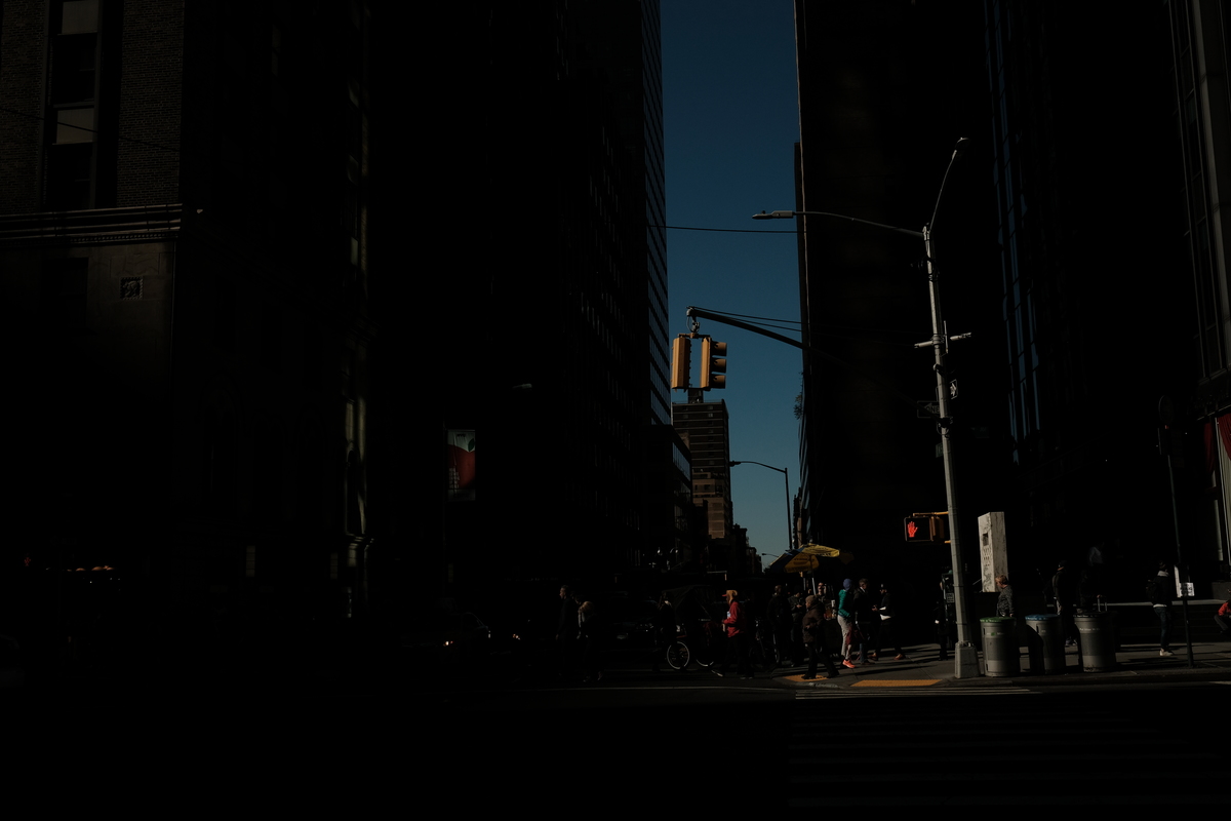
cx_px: 616
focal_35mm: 35
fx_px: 1197
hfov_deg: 54.4
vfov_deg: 37.9
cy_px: 410
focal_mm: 23
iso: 400
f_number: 10
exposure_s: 1/2000
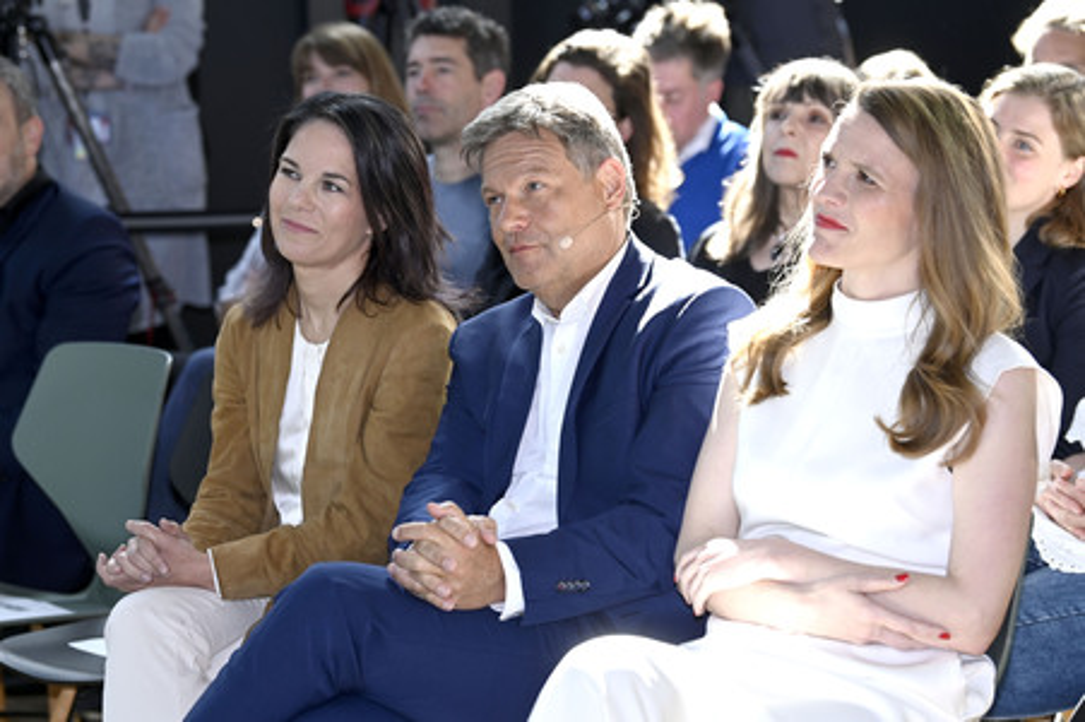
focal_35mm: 122
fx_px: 3674
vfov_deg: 11.2
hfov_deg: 16.8
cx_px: 542
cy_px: 361
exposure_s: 1/200
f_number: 4.5
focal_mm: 122
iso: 500
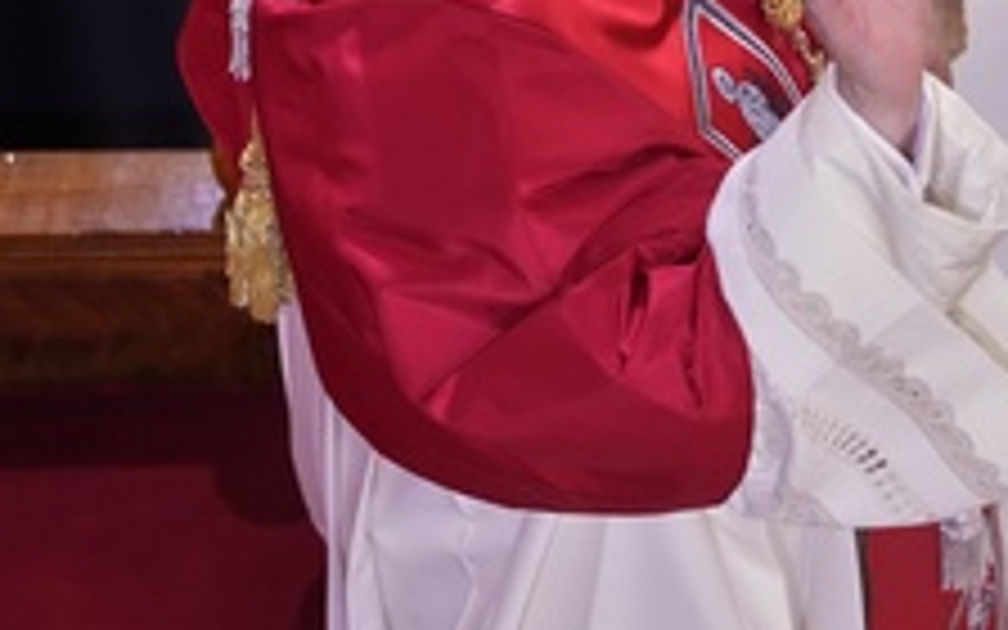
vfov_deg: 2.8
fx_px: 12774
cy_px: 61
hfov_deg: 4.5
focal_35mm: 465
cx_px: 742
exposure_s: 1/200
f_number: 4
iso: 3200
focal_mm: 200
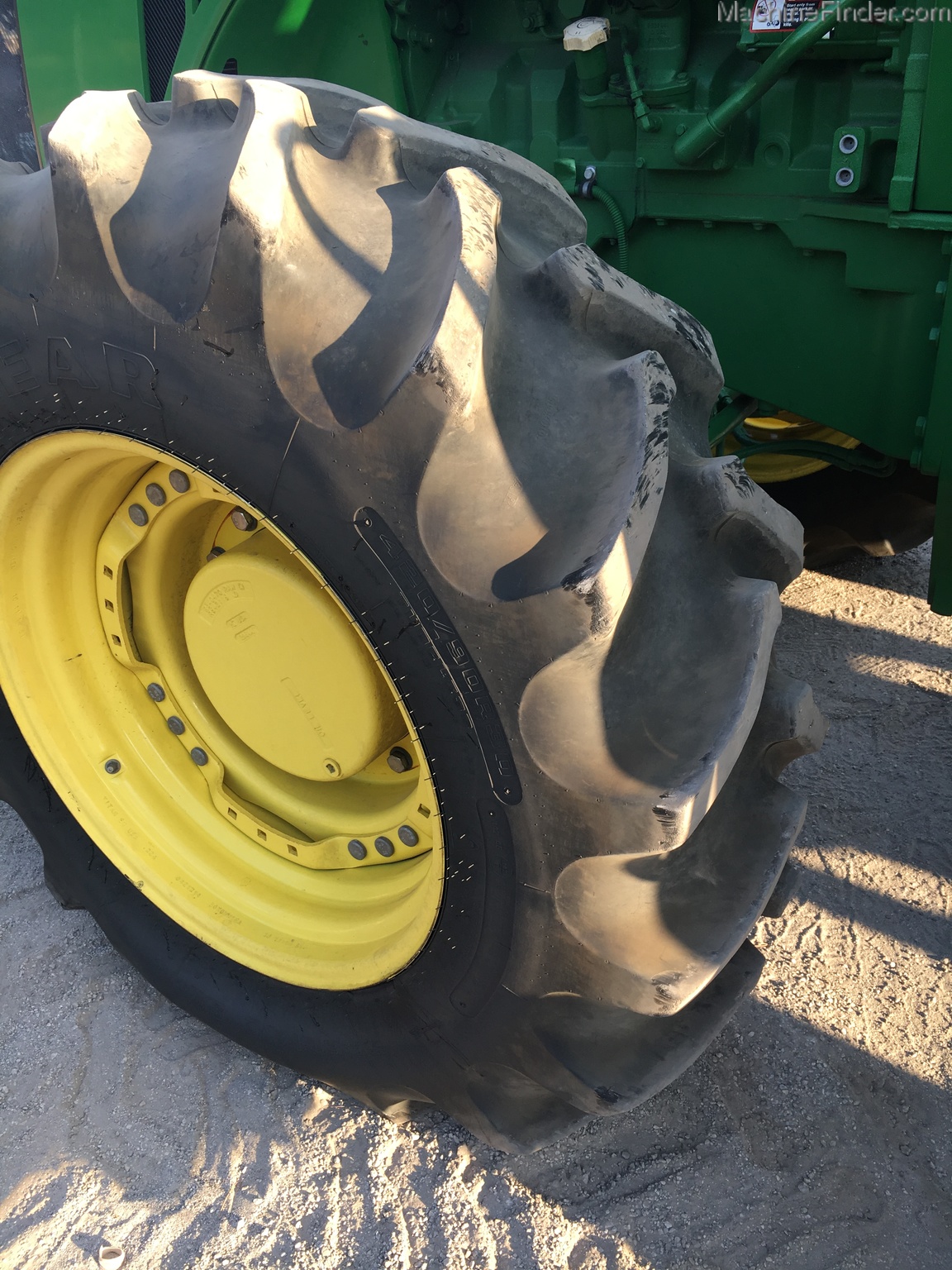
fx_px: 1063
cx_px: 476
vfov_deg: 61.7
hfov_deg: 48.2
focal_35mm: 29
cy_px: 635
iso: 25
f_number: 2.2
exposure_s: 1/142
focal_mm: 4.15
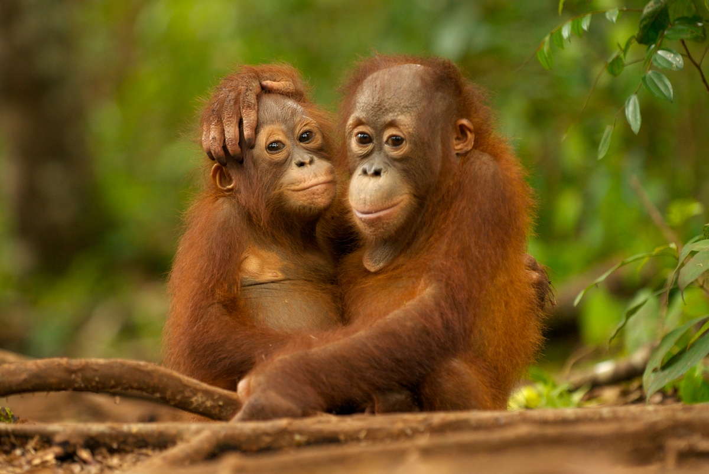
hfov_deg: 8.1
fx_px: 5027
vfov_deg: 5.4
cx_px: 354
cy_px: 237
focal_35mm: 255
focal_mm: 170
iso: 400
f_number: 2.8
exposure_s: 1/45
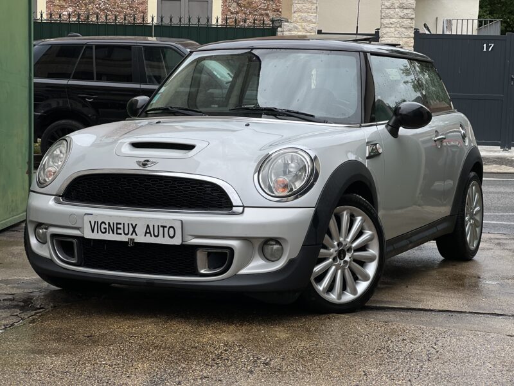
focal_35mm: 77
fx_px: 1143
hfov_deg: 25.3
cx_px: 257
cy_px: 193
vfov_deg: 19.1
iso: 32
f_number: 2.8
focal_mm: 9
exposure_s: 1/369
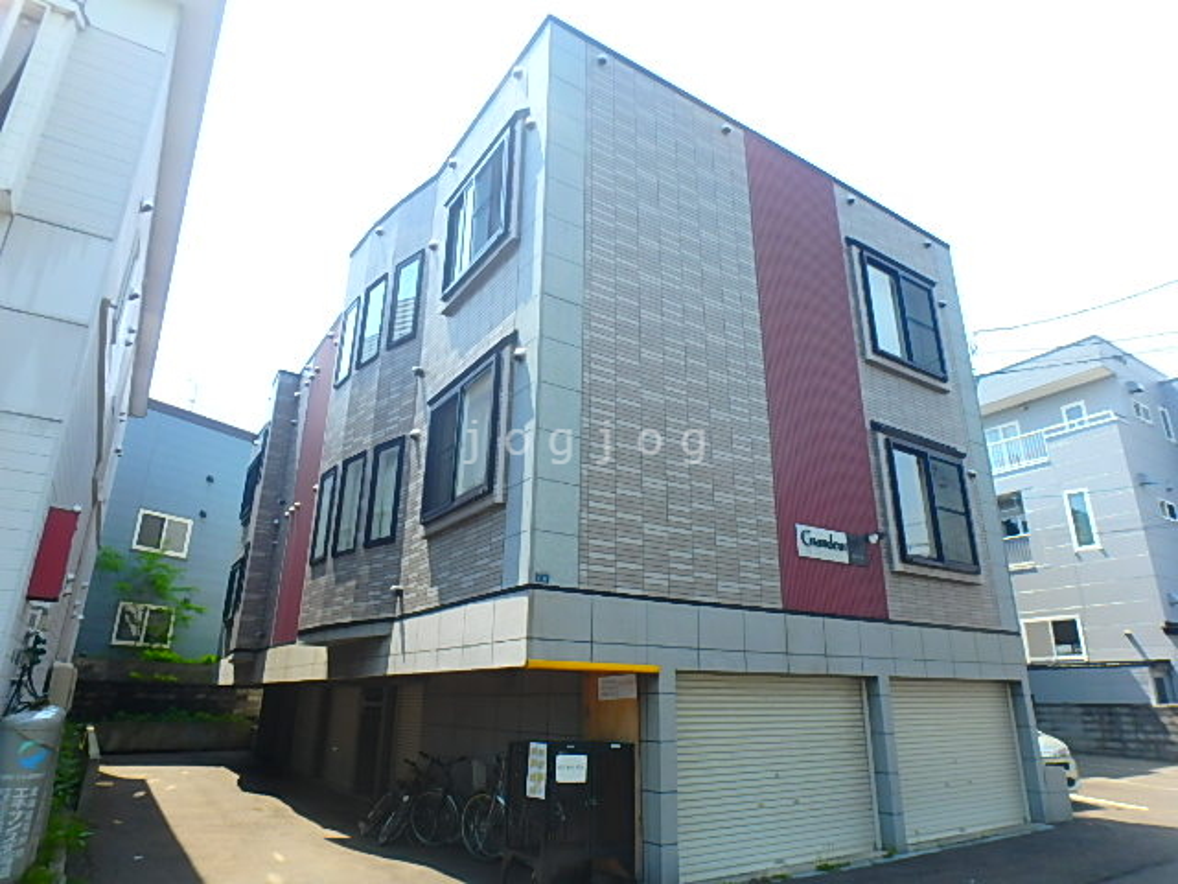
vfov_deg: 63.4
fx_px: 715
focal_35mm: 21
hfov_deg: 79.0
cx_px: 589
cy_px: 442
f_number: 3.5
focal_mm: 3.7
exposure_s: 1/500
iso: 125
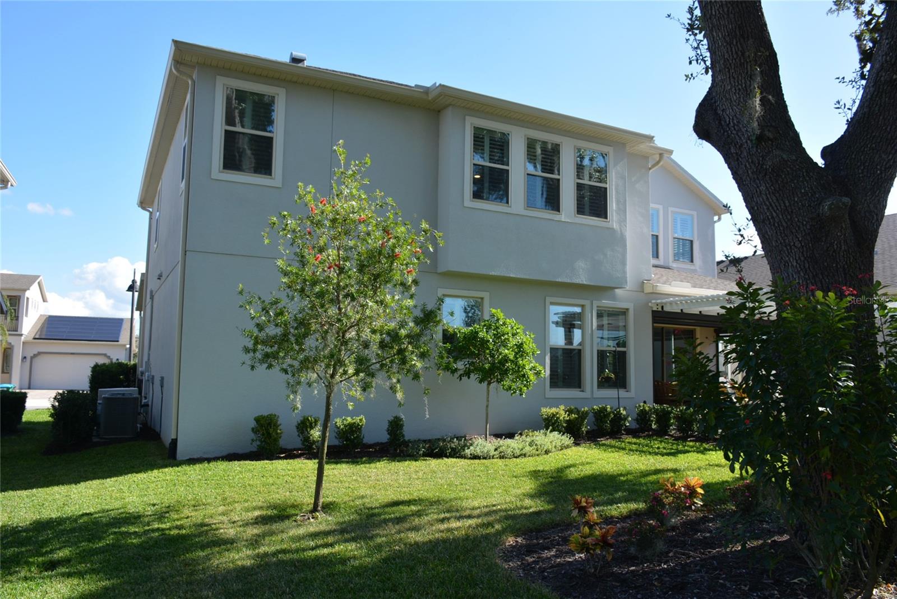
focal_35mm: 27
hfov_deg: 67.3
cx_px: 448
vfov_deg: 48.0
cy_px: 300
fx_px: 673
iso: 180
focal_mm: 18
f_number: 8
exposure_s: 1/250
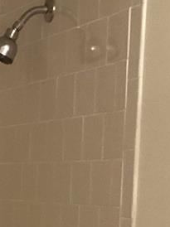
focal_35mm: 136
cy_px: 344
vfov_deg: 13.6
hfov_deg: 10.1
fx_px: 892
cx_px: -171
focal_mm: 3.3
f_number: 2.4
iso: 250
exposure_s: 1/40
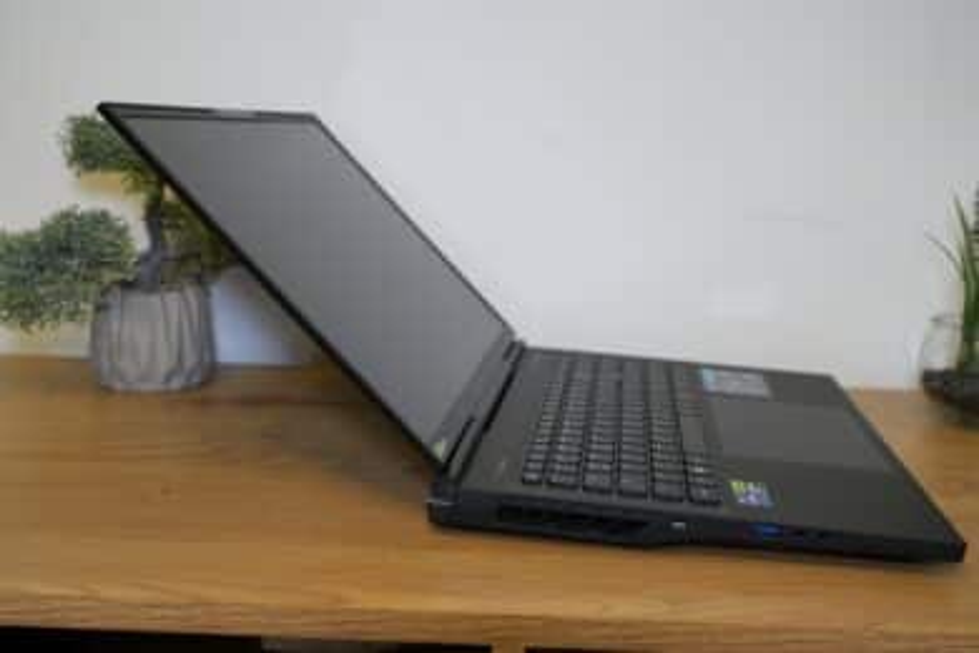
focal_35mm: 39
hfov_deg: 49.6
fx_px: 1061
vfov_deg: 34.2
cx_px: 490
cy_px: 326
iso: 1000
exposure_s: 1/40
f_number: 6.3
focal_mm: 39
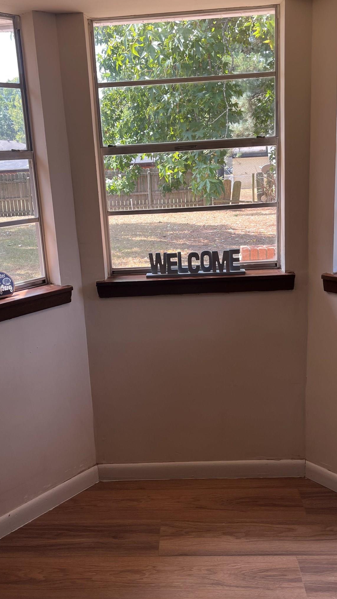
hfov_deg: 36.7
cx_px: 160
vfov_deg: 60.9
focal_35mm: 32
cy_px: 273
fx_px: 508
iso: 40
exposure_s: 1/164
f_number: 1.6
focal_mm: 5.1
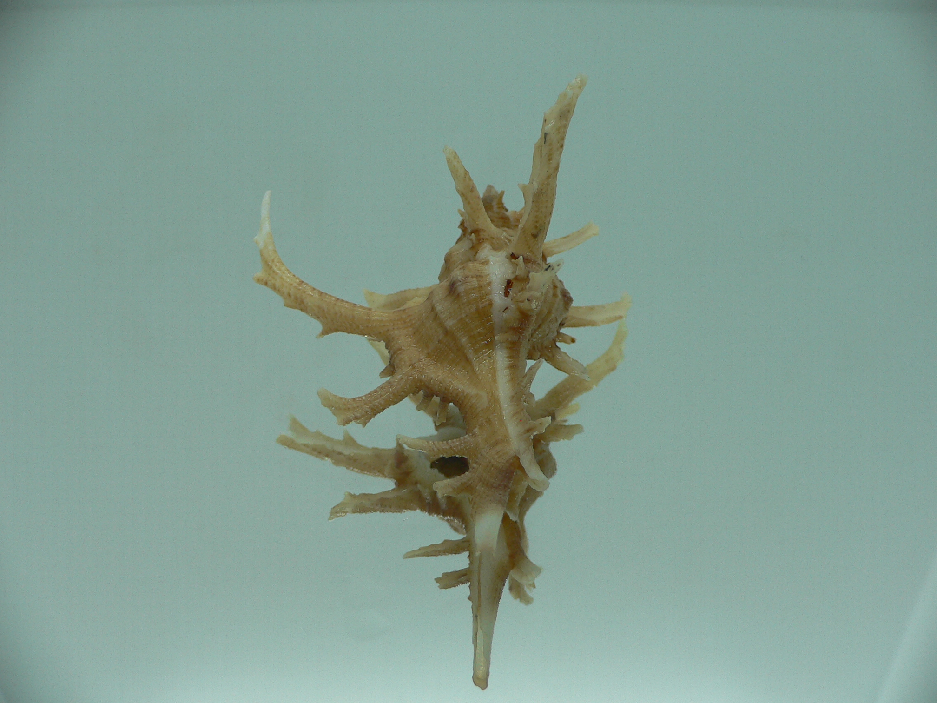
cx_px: 468
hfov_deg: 52.6
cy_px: 352
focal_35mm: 35
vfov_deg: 40.7
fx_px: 947
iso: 80
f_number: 2.8
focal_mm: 4.6
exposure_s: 1/80
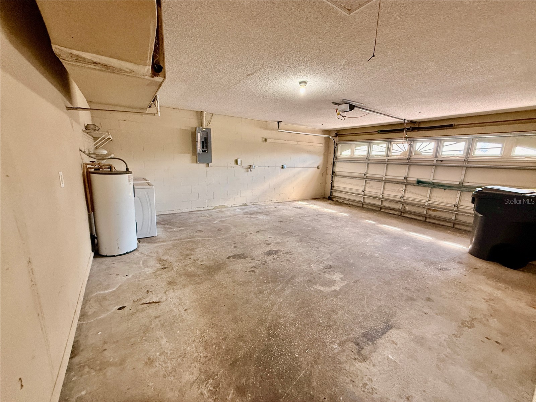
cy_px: 201
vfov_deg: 85.7
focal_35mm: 14
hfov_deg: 102.1
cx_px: 268
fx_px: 217
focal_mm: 2.22
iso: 320
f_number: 2.2
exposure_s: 1/60
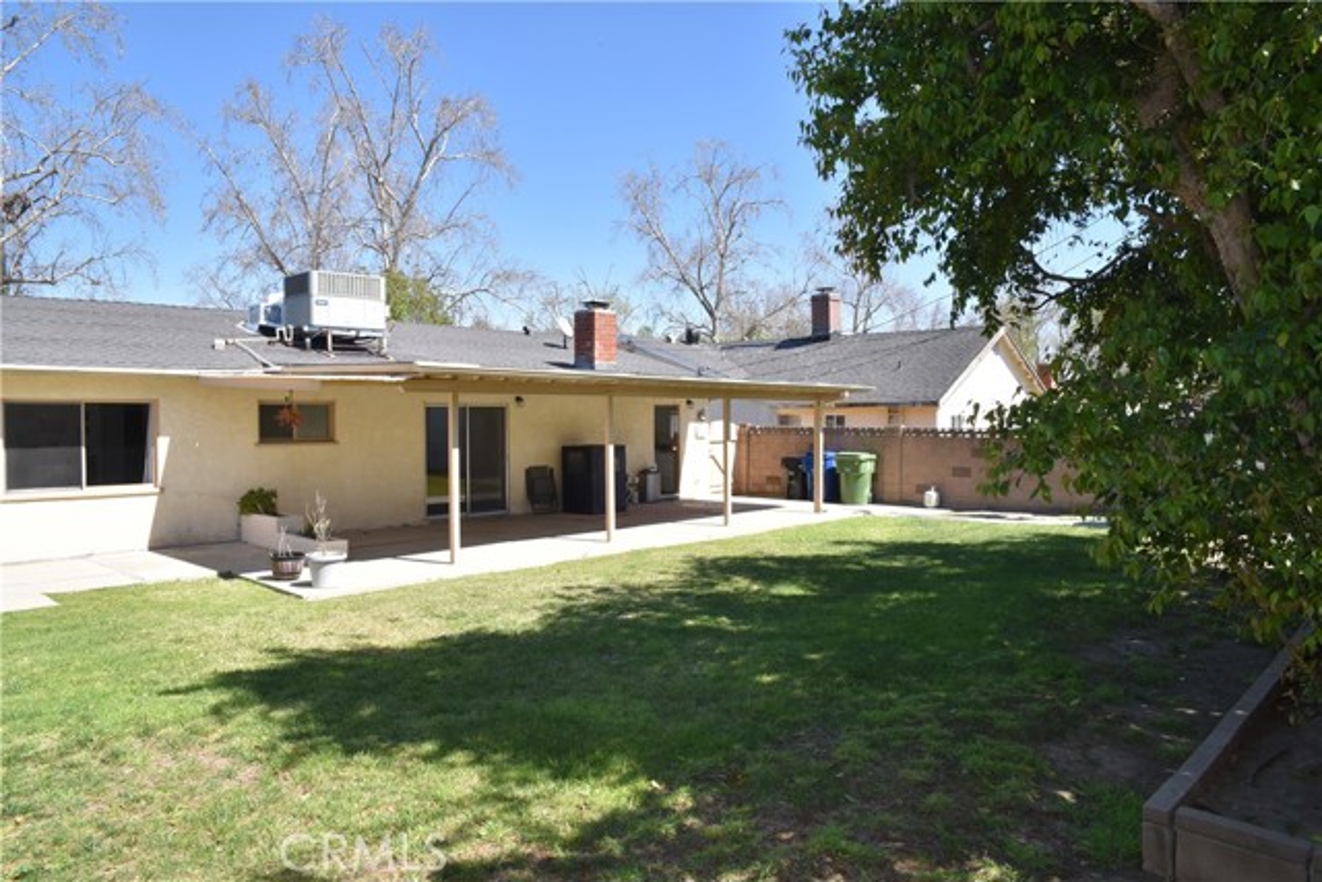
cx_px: 661
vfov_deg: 53.2
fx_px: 881
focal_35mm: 24
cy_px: 441
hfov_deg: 73.7
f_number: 22
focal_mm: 24
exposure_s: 1/200
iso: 800
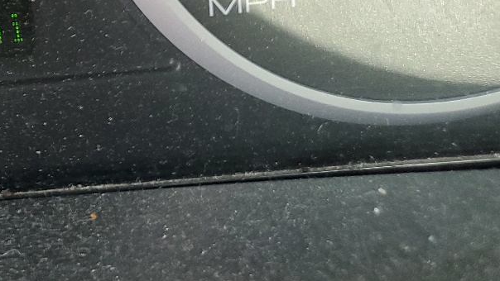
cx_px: -123
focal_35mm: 75
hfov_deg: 25.0
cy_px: -154
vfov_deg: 14.8
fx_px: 995
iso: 77
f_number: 1.5
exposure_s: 1/120
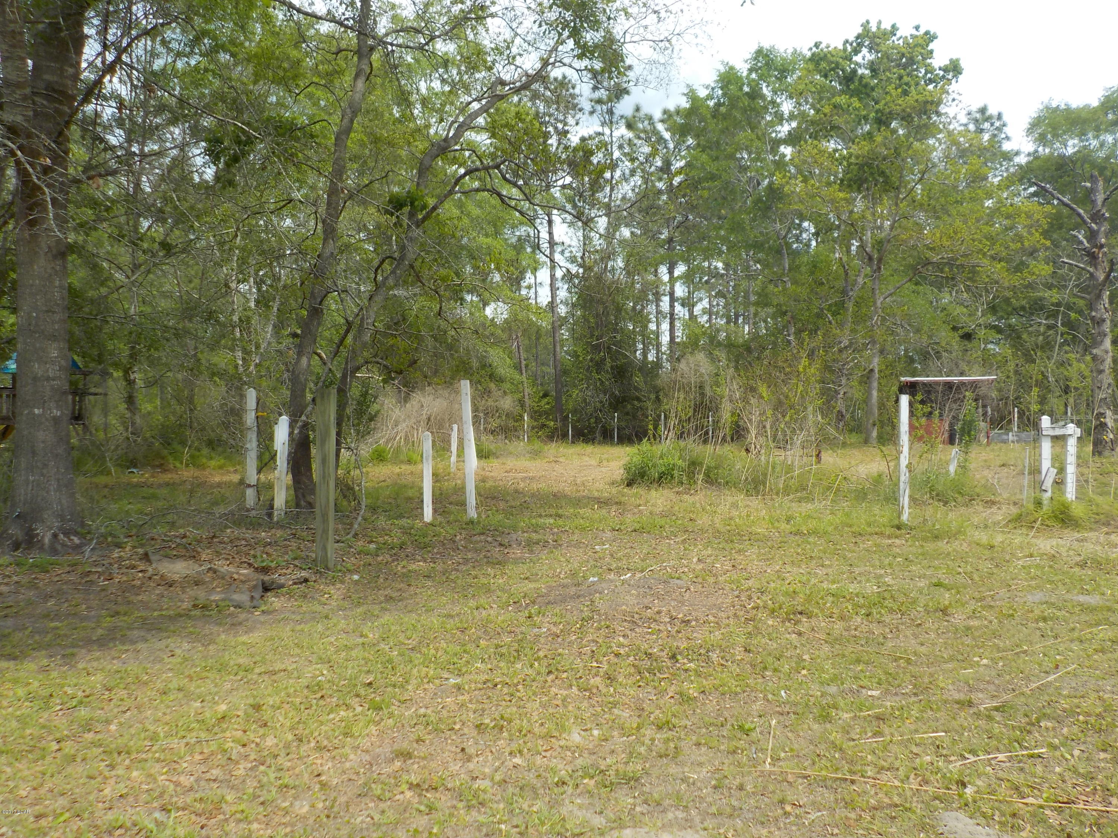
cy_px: 419
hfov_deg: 60.0
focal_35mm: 30
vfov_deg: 46.8
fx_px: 969
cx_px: 559
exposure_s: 1/640
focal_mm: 4.1
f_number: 3.3
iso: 125
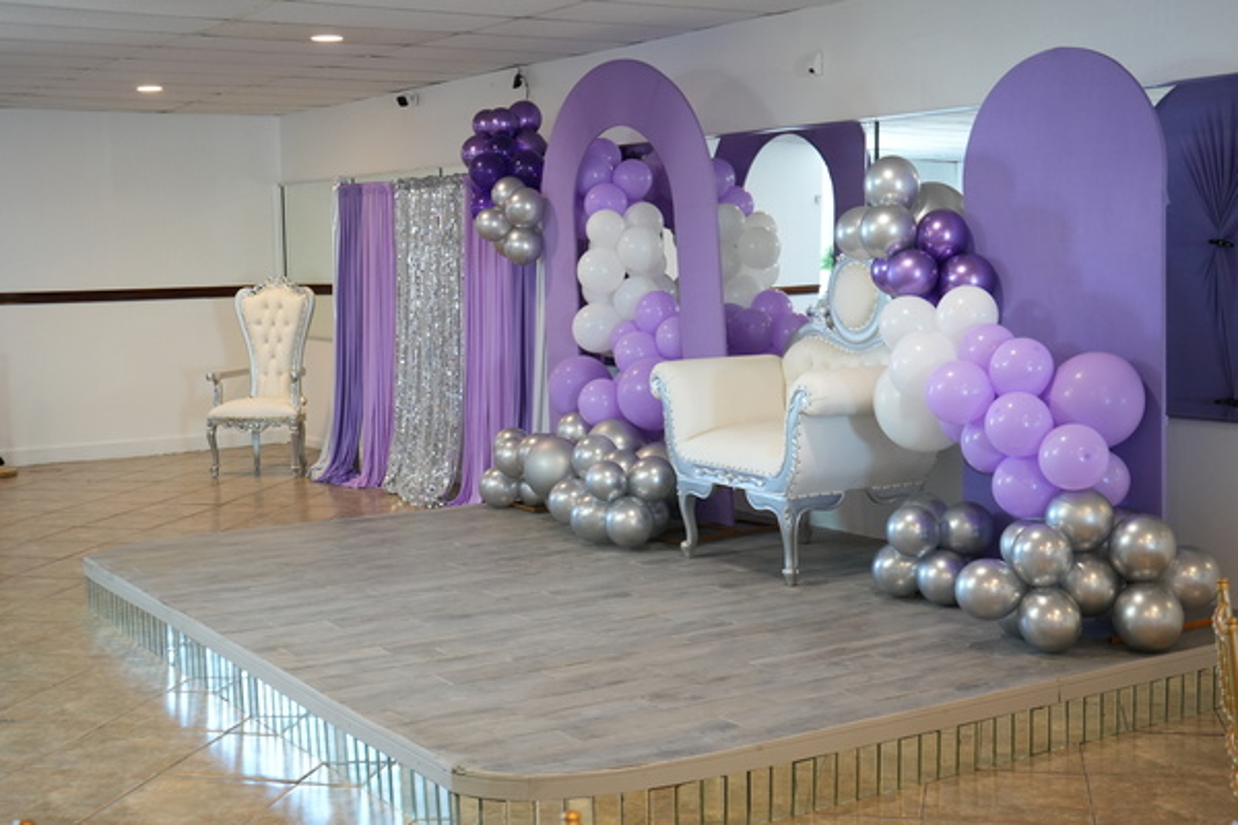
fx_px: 1547
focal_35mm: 45
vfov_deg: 29.9
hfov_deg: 43.6
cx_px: 619
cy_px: 412
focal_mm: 45
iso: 2000
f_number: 4.5
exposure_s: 1/50
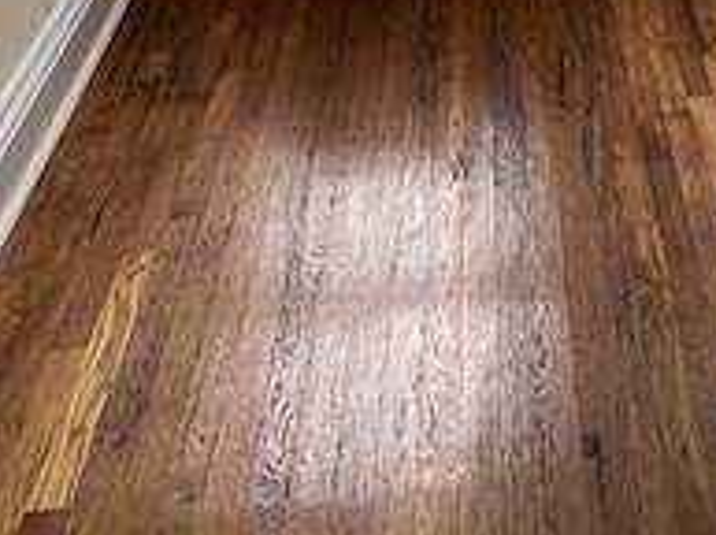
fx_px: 1115
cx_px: 649
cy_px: -483
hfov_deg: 33.6
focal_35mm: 54
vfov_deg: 19.0
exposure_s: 1/99
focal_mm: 1.57
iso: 32
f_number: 1.8
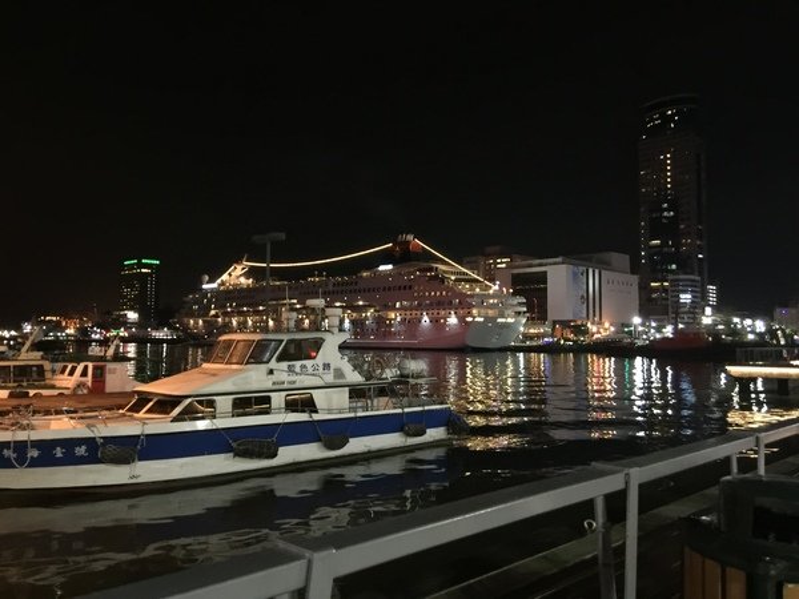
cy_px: 300
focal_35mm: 29
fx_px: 669
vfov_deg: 48.2
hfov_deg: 61.7
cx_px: 400
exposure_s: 1/4
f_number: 2.2
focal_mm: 4.15
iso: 125
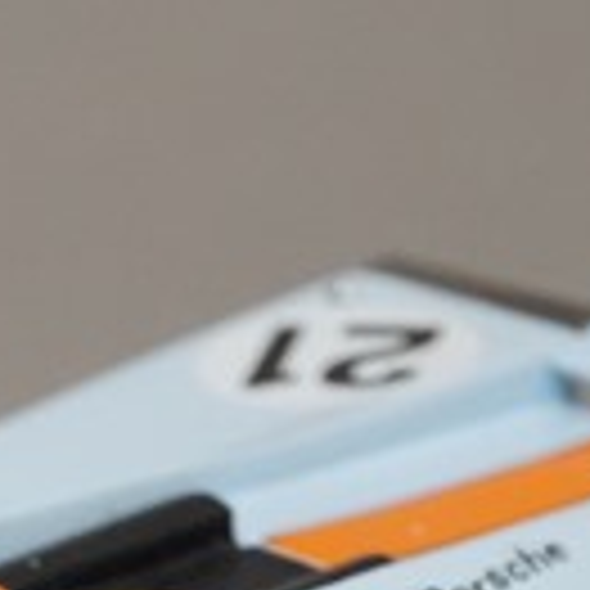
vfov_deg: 5.6
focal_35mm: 311
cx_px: -207
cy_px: 921
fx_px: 5997
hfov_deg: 5.6
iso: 3200
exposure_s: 1/30
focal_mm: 50
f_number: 10
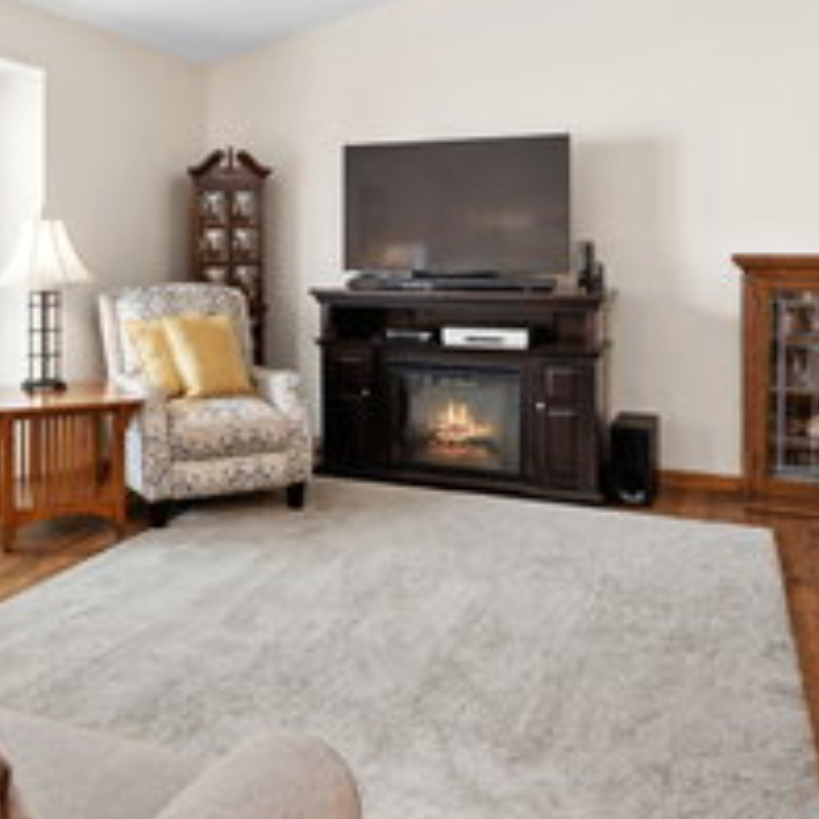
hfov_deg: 52.1
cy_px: 287
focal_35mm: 31
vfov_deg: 51.7
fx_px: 830
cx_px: 320
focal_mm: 10
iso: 400
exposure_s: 1/80
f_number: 9
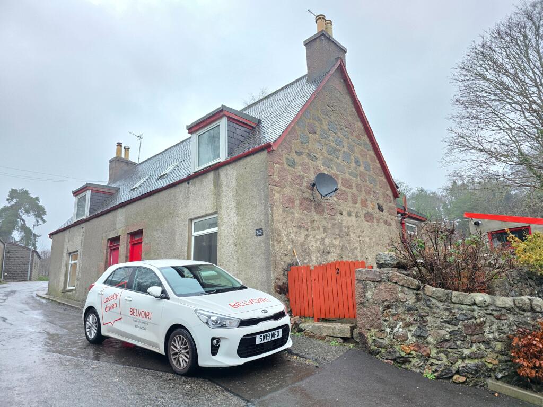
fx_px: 361
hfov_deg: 73.9
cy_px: 204
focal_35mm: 23
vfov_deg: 58.9
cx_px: 272
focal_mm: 6.3
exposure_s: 1/100
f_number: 1.7
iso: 800
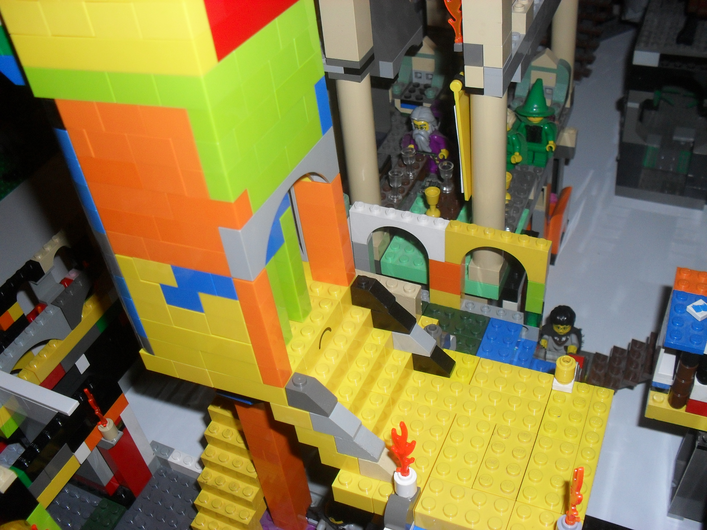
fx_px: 715
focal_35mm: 35
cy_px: 265
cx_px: 354
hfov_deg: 52.6
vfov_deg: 40.7
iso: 200
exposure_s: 1/45
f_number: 3.2
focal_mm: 6.3
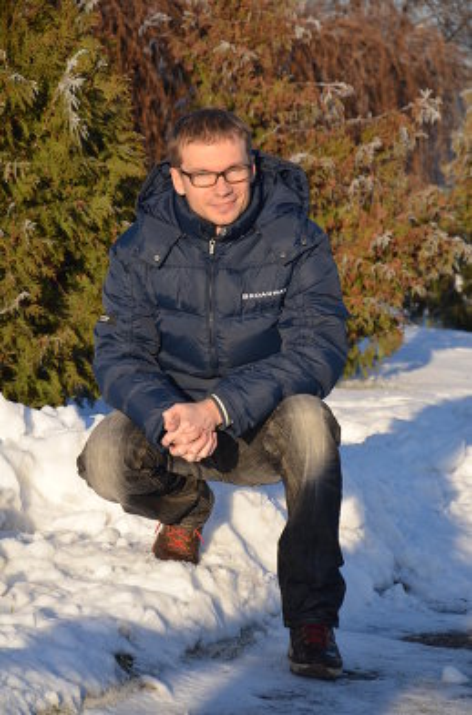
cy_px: 358
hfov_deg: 8.7
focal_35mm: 158
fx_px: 3117
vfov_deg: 13.1
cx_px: 236
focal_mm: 105
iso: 100
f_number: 8
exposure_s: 1/200
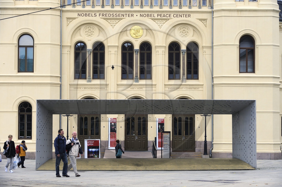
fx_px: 798
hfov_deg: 20.0
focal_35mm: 102
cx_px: 141
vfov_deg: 13.4
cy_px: 94
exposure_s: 1/320
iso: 400
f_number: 7.1
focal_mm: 102
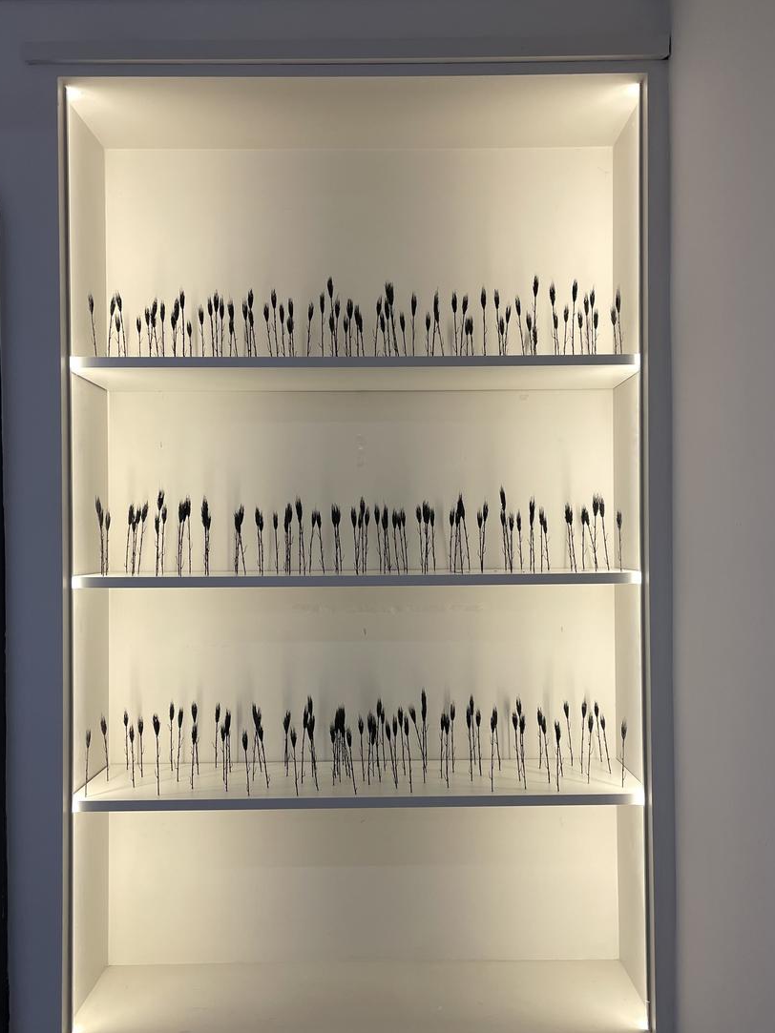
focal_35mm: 32
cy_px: 543
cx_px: 372
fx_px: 955
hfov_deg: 44.1
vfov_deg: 56.8
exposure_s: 1/100
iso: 64
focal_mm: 4.2
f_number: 1.6
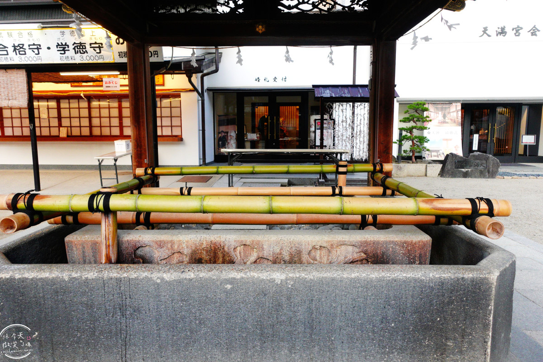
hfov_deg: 73.7
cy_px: 181
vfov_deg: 53.1
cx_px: 272
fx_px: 362
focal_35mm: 24
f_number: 3.5
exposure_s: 1/200
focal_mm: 9.4
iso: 640
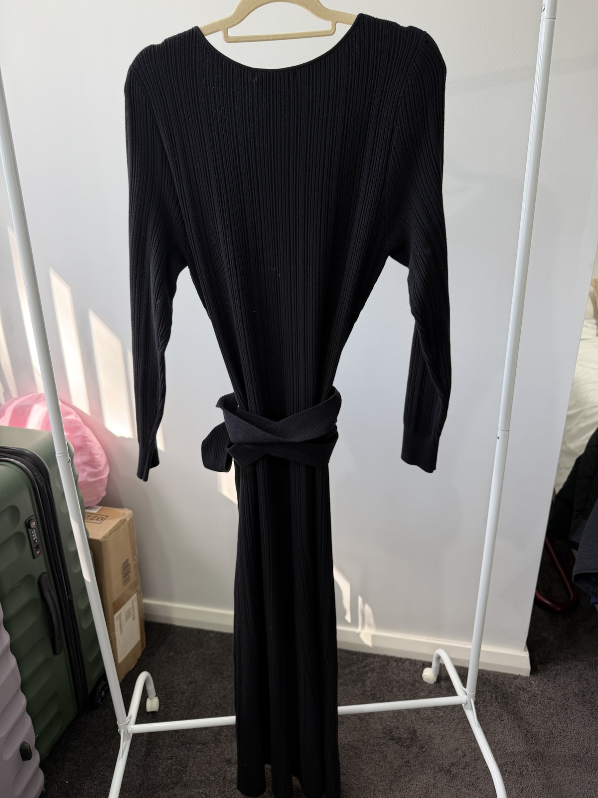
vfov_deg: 71.6
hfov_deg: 56.8
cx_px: 299
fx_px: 553
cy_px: 399
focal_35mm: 24
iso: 125
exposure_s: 1/100
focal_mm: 6.76
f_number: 1.78
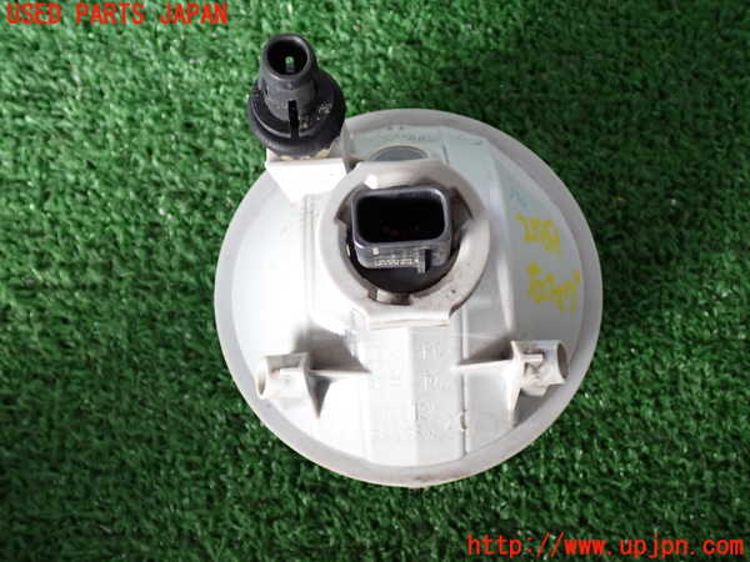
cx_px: 375
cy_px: 281
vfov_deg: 37.7
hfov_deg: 49.0
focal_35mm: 38
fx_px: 823
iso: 200
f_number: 2.7
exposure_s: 1/40
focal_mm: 6.83
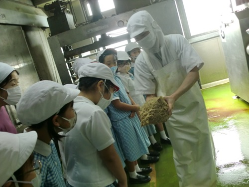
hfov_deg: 52.6
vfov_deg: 40.7
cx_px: 124
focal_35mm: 35
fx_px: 252
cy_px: 94
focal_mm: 6.3
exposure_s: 1/60
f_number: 3.1
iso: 125
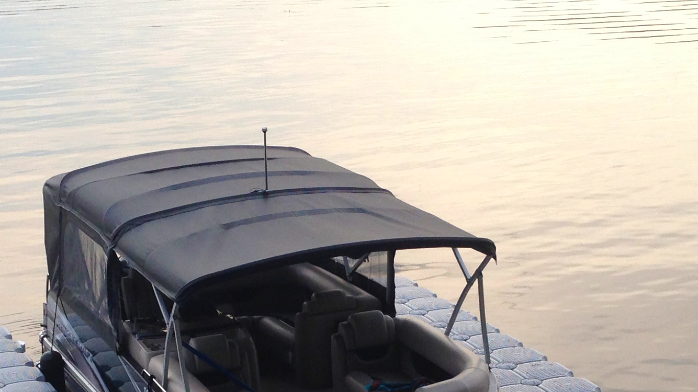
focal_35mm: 88
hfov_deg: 24.2
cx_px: 350
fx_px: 1629
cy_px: 385
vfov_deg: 13.6
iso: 50
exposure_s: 1/1085
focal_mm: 4.12
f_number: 2.4
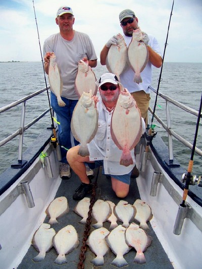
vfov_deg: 51.3
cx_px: 101
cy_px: 134
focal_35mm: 36
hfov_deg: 39.7
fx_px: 280
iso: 64
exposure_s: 1/640
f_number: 2.8
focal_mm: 5.85
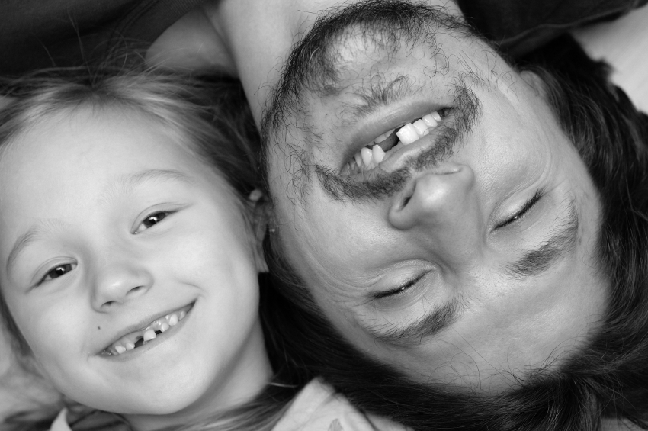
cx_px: 324
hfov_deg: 27.0
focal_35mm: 75
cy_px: 216
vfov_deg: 18.1
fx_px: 1349
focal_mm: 50
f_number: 4
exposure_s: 1/60
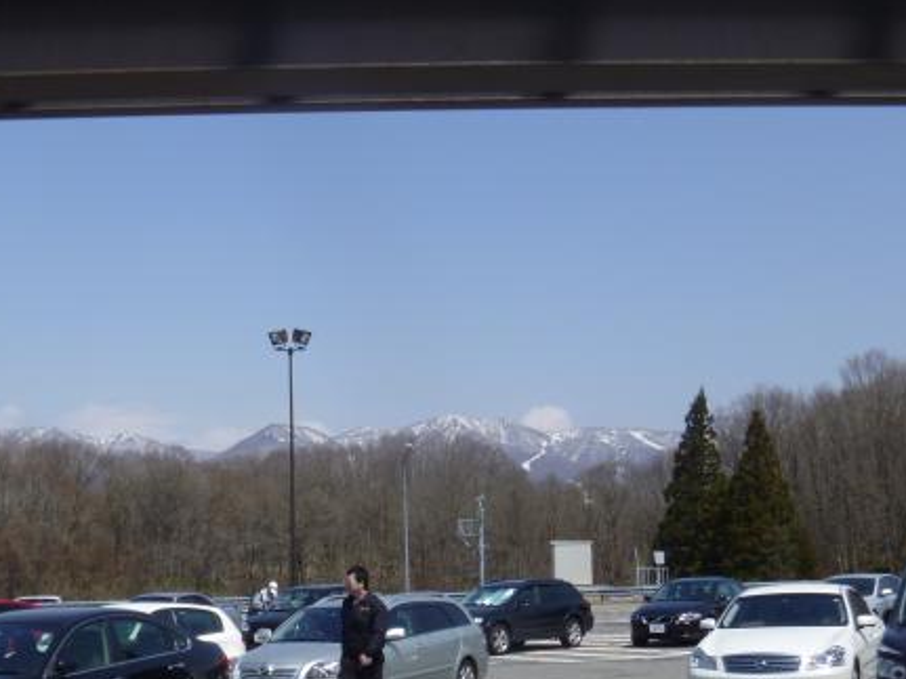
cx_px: 244
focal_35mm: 52
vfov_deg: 27.8
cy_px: 460
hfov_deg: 36.1
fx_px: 1361
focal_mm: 6.3
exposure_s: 1/400
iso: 80
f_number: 5.6
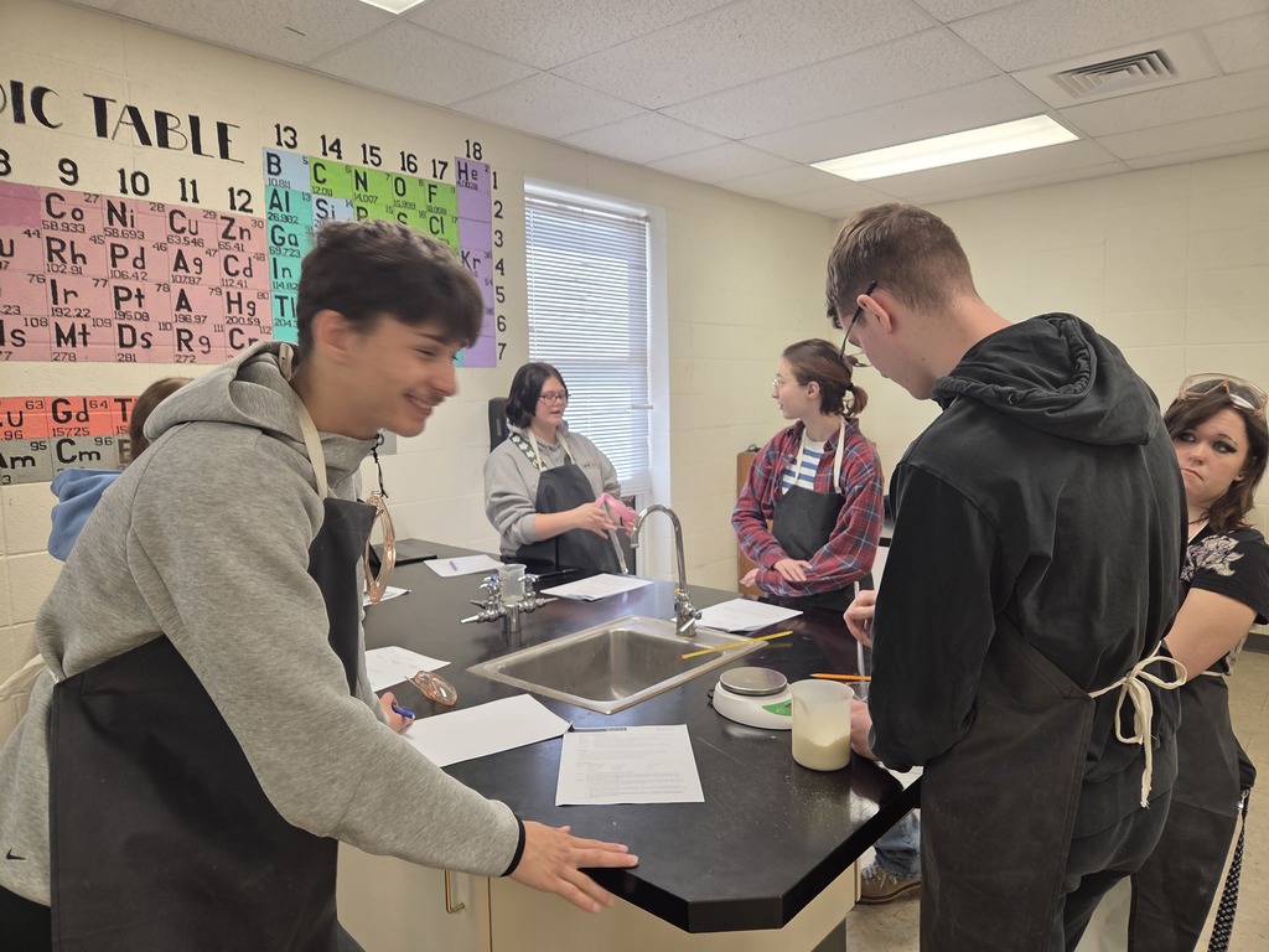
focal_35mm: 23
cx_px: 634
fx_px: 843
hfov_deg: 73.9
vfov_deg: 58.9
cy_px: 476
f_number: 1.8
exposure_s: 1/63
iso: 40
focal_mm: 5.4
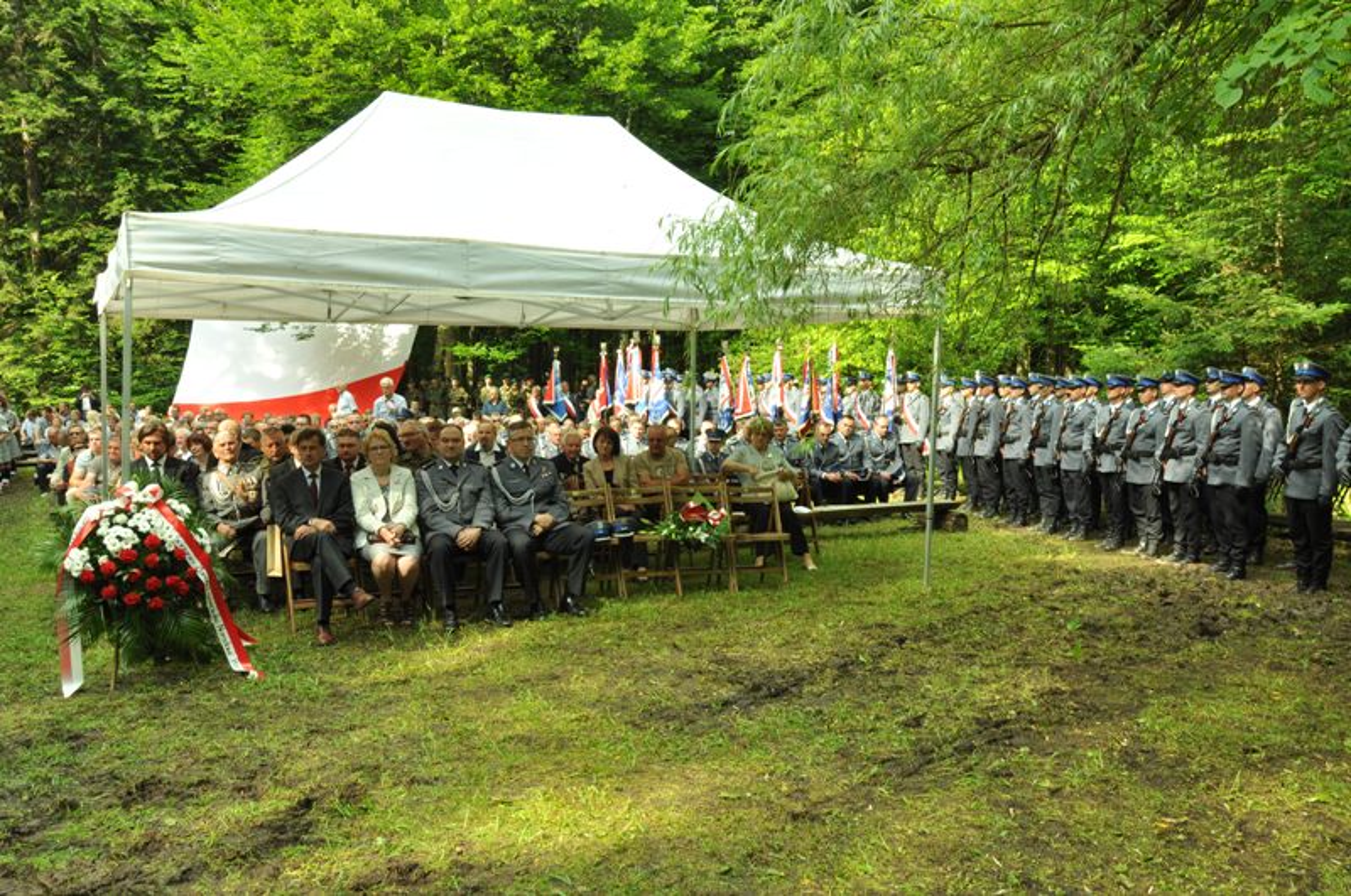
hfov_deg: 59.6
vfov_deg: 41.6
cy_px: 448
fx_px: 1180
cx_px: 676
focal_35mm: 32
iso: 320
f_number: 10
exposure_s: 1/100
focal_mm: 21
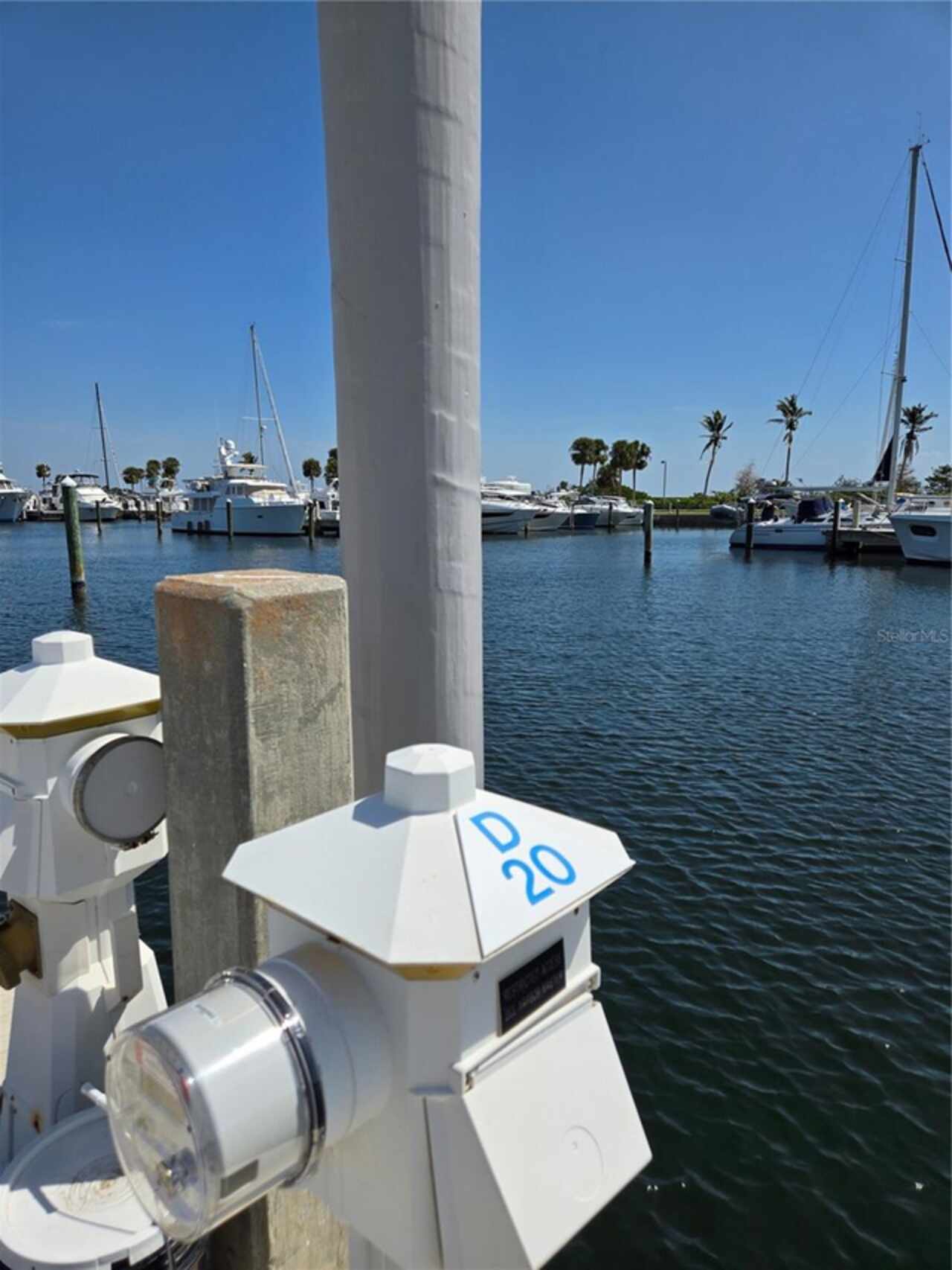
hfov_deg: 58.9
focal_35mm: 23
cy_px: 635
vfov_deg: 73.9
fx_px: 843
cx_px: 476
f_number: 1.8
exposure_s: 1/3569
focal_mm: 5.4
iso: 25
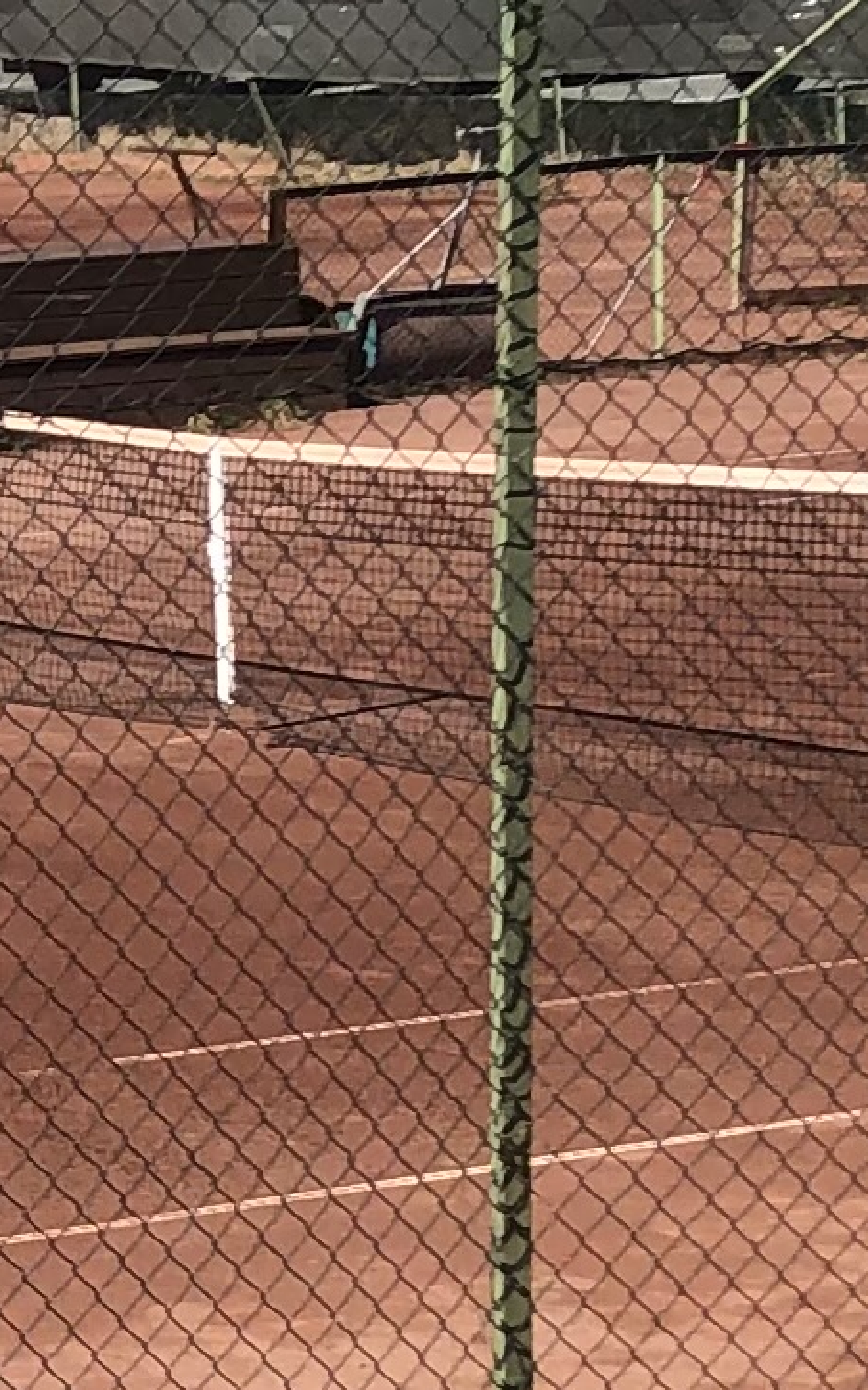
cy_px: 686
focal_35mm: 165
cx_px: -832
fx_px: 6246
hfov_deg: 7.6
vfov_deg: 12.7
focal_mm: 3.99
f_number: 1.8
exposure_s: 1/1779
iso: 20
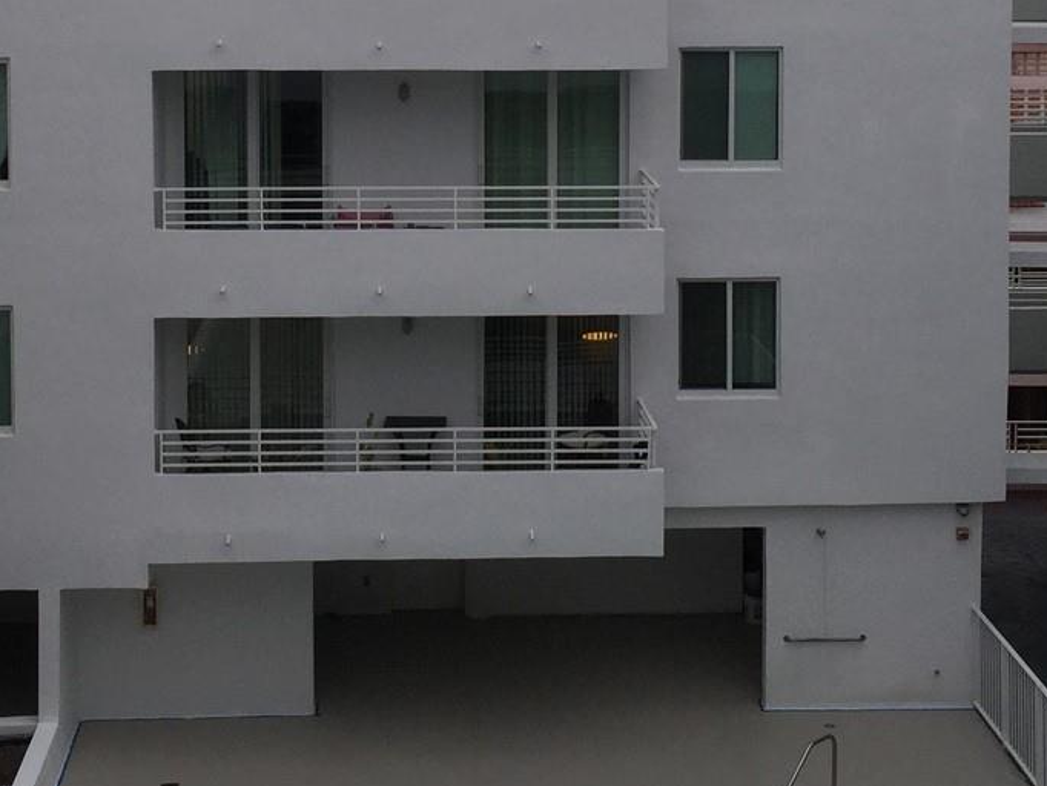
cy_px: 60
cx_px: 477
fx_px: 2057
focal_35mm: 68
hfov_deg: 28.5
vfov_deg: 21.1
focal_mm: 4.15
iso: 32
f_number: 2.2
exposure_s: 1/314
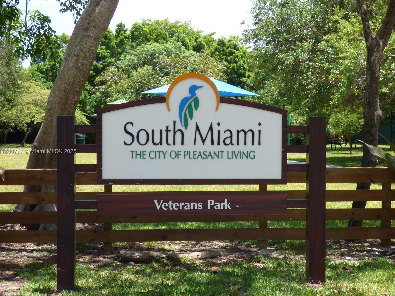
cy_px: 152
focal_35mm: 63
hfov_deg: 30.7
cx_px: 201
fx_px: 719
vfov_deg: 23.3
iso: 100
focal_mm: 10.77
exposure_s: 1/250
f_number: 4.1
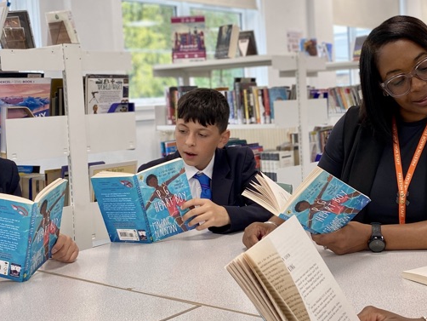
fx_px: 654
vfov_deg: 27.5
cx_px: 282
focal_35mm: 53
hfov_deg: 35.8
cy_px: 136
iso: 64
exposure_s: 1/50
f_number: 1.8
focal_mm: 4.25
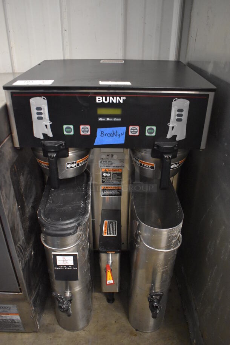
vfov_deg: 67.3
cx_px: 115
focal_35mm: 27
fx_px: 258
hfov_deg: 48.0
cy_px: 172
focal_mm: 18
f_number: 3.5
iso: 6400
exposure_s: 1/125
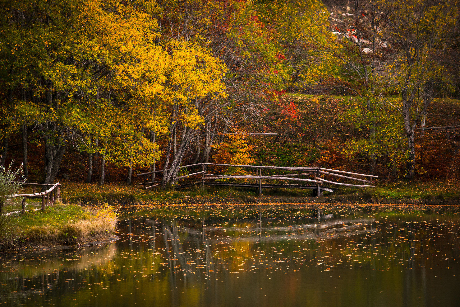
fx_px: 2108
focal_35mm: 165
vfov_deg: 8.3
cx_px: 230
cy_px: 154
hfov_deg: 12.5
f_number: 7.1
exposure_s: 1/80
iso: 160
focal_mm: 110
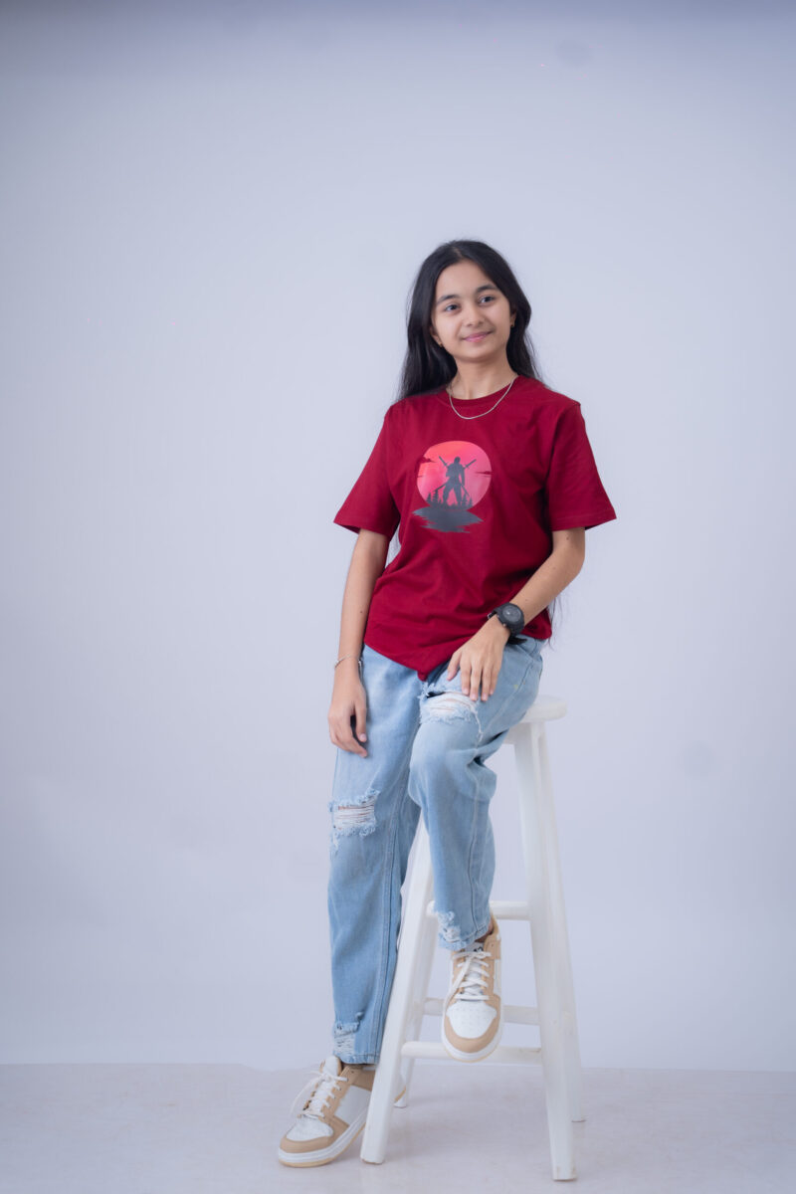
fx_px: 2073
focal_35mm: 62
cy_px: 597
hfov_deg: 21.7
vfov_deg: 32.1
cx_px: 398
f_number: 2.8
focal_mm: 62.5
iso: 100
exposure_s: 1/200
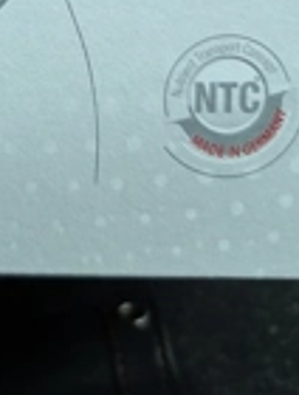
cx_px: -48
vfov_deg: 24.9
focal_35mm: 68
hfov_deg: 20.5
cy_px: -113
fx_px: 778
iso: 1620
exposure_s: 1/352
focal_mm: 6.9
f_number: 1.68
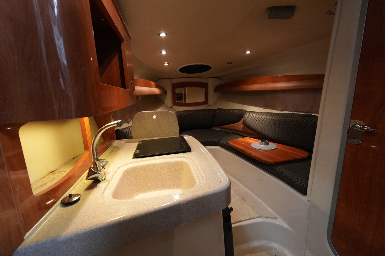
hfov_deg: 97.6
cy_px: 128
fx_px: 168
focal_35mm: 16
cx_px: 192
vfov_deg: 74.6
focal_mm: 10.5
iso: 2500
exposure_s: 1/30
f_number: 4
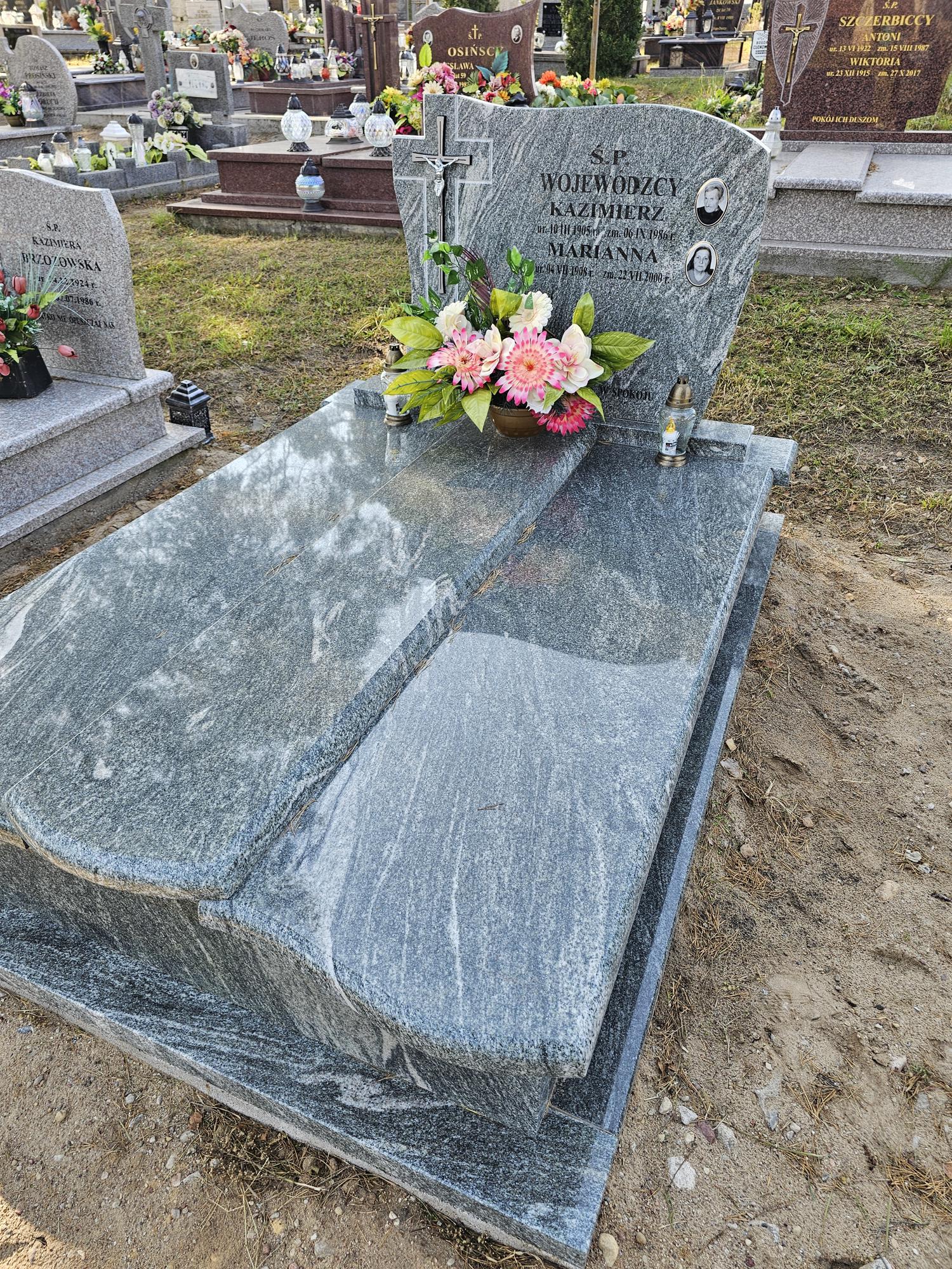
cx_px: 476
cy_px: 634
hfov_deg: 58.9
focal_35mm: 23
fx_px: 843
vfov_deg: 73.9
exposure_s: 1/100
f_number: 1.7
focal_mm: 6.3
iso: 16
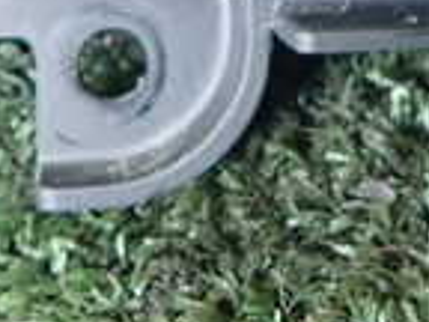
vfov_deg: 12.5
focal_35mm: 104
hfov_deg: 18.7
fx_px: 1289
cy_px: -325
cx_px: 334
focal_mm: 4.5
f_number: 2
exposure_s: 1/30
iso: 640
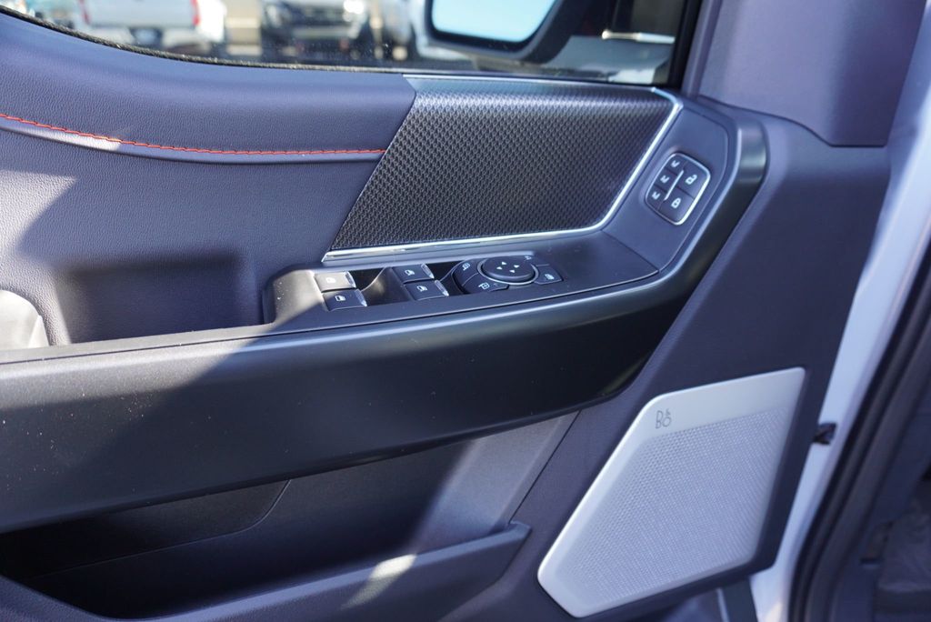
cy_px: 311
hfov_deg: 73.7
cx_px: 466
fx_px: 621
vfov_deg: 53.2
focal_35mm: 24
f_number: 4
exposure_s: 1/60
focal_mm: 16
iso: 320
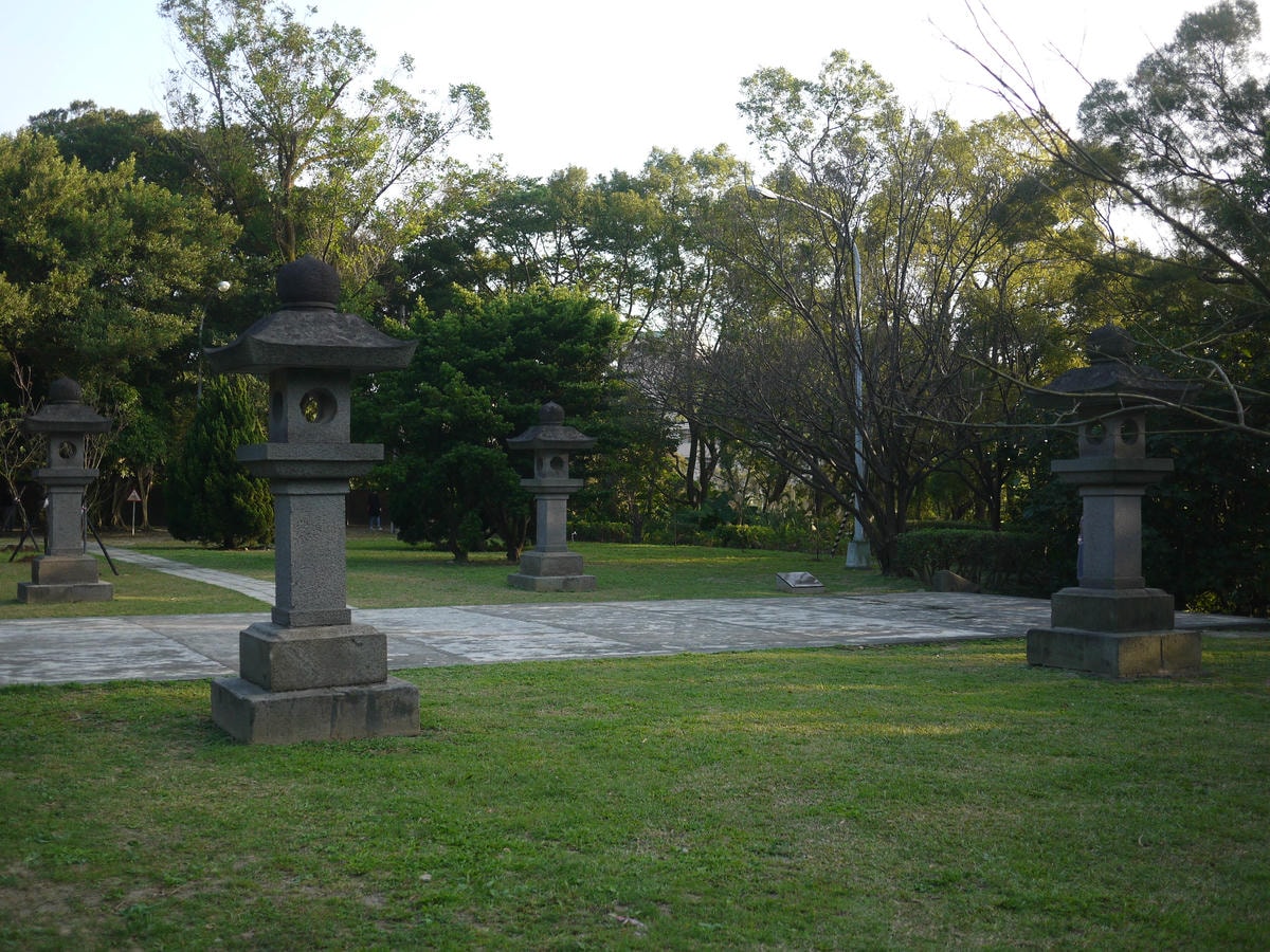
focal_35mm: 40
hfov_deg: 46.8
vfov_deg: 36.0
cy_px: 476
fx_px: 1468
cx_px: 635
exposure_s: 1/1000
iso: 160
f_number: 1.8
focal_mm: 20
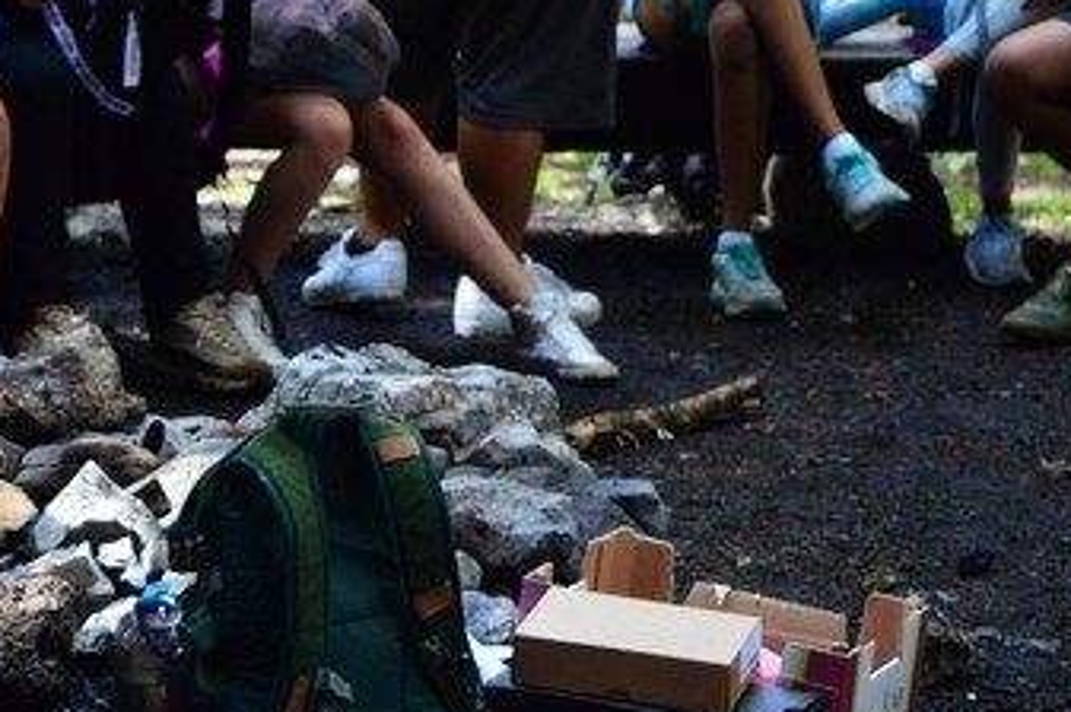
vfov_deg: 8.5
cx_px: -213
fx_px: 4741
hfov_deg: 12.6
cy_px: -119
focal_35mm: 160
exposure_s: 1/1000
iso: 800
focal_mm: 35
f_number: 2.5
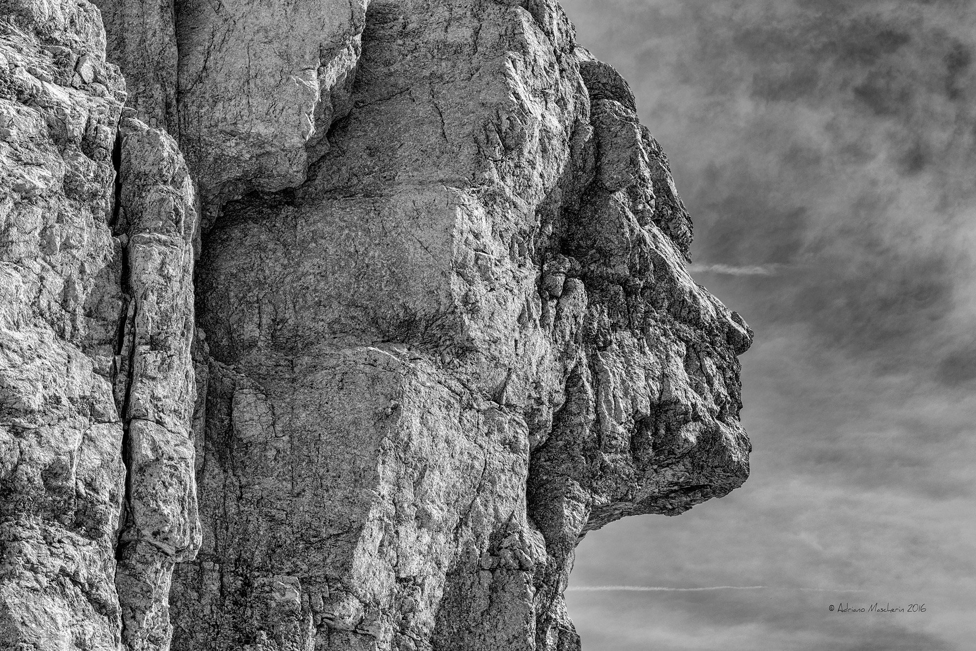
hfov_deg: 28.8
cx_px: 488
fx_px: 1897
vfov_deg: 19.5
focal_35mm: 70
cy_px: 326
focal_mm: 70
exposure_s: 1/50
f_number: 16
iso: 100
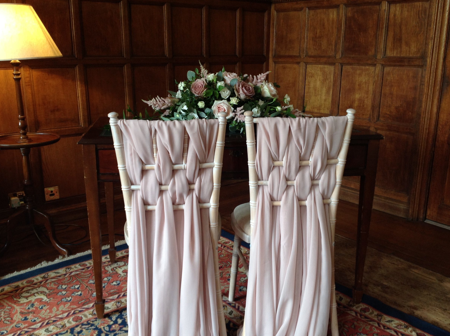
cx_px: 215
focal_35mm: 38
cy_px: 178
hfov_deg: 49.0
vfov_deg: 37.6
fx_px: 493
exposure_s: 1/20
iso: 64
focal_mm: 4.28
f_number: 2.4
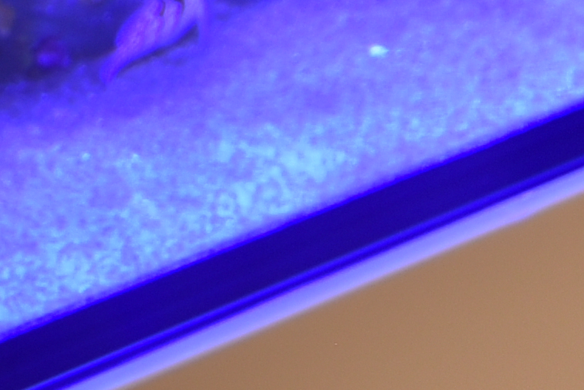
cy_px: -1111
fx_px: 4513
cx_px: -784
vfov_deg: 4.6
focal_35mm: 278
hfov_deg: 7.0
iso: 400
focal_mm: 35
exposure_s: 1/60
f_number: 4
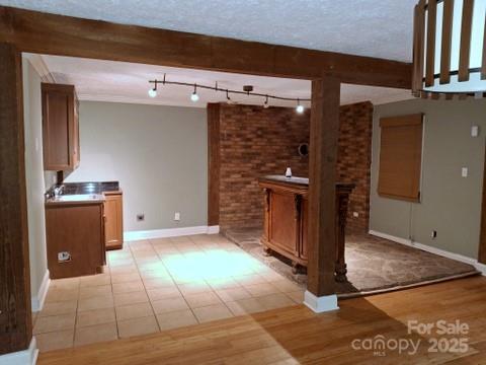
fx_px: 351
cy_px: 182
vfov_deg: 54.9
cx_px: 243
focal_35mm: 25
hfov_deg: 69.4
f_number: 1.8
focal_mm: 4.69
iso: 400
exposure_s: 1/24
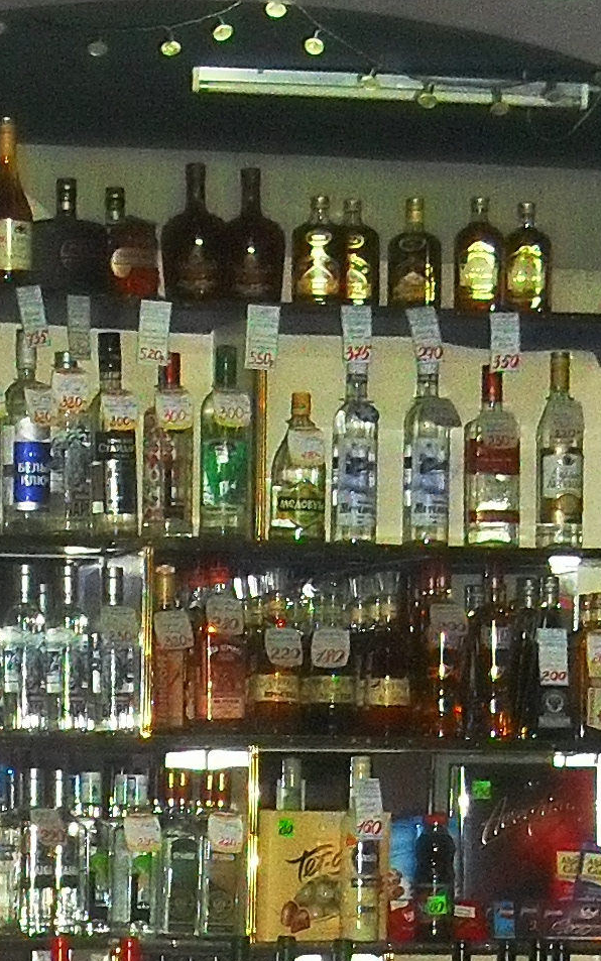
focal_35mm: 142
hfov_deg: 9.1
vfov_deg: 13.7
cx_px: -163
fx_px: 3720
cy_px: 1515
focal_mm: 6.3
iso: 320
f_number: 3.2
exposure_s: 1/45
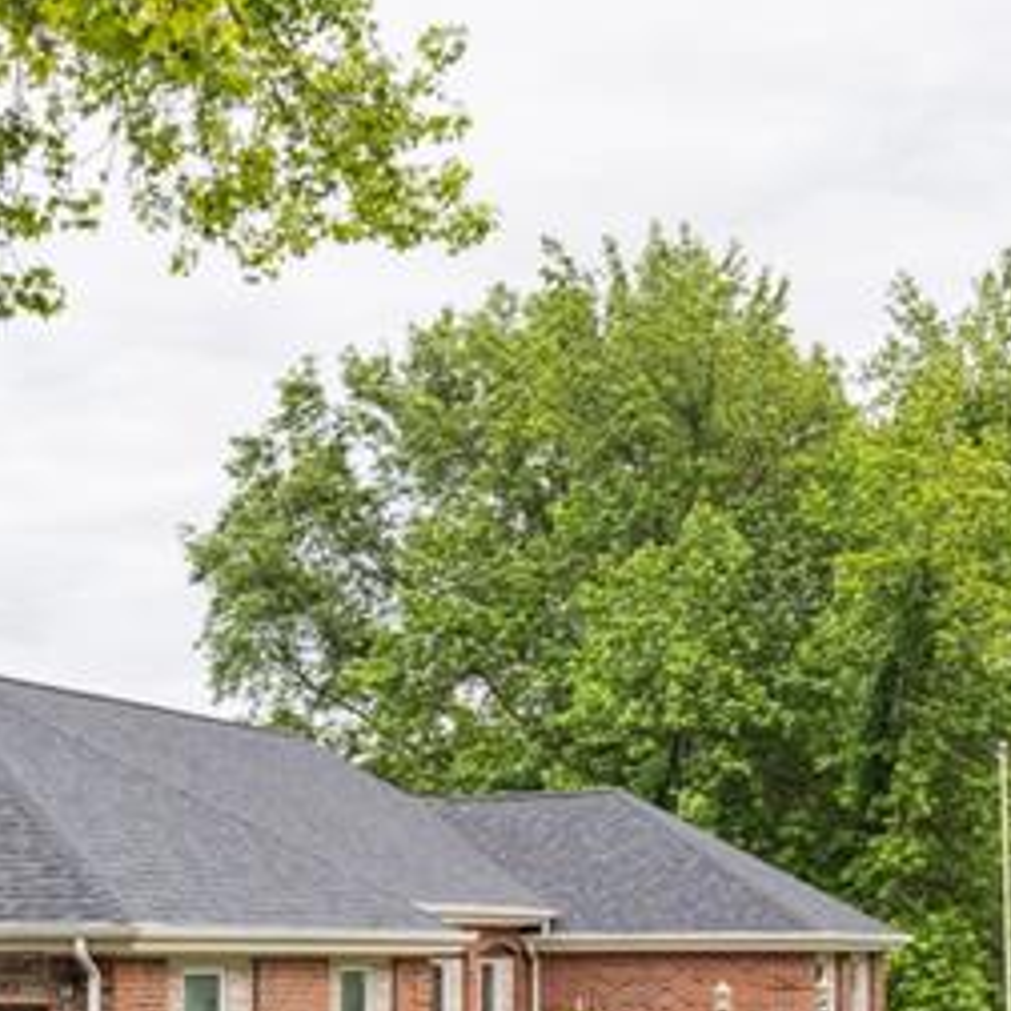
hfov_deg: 22.2
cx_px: -329
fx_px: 2280
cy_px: 939
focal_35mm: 69
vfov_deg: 24.2
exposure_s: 1/250
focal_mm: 20
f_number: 8
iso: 400
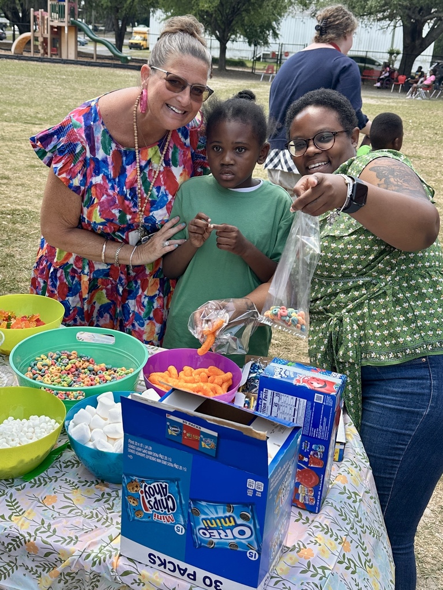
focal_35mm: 24
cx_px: 222
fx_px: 410
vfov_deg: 71.6
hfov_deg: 56.8
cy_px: 295
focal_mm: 6.86
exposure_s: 1/935
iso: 80
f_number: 1.78
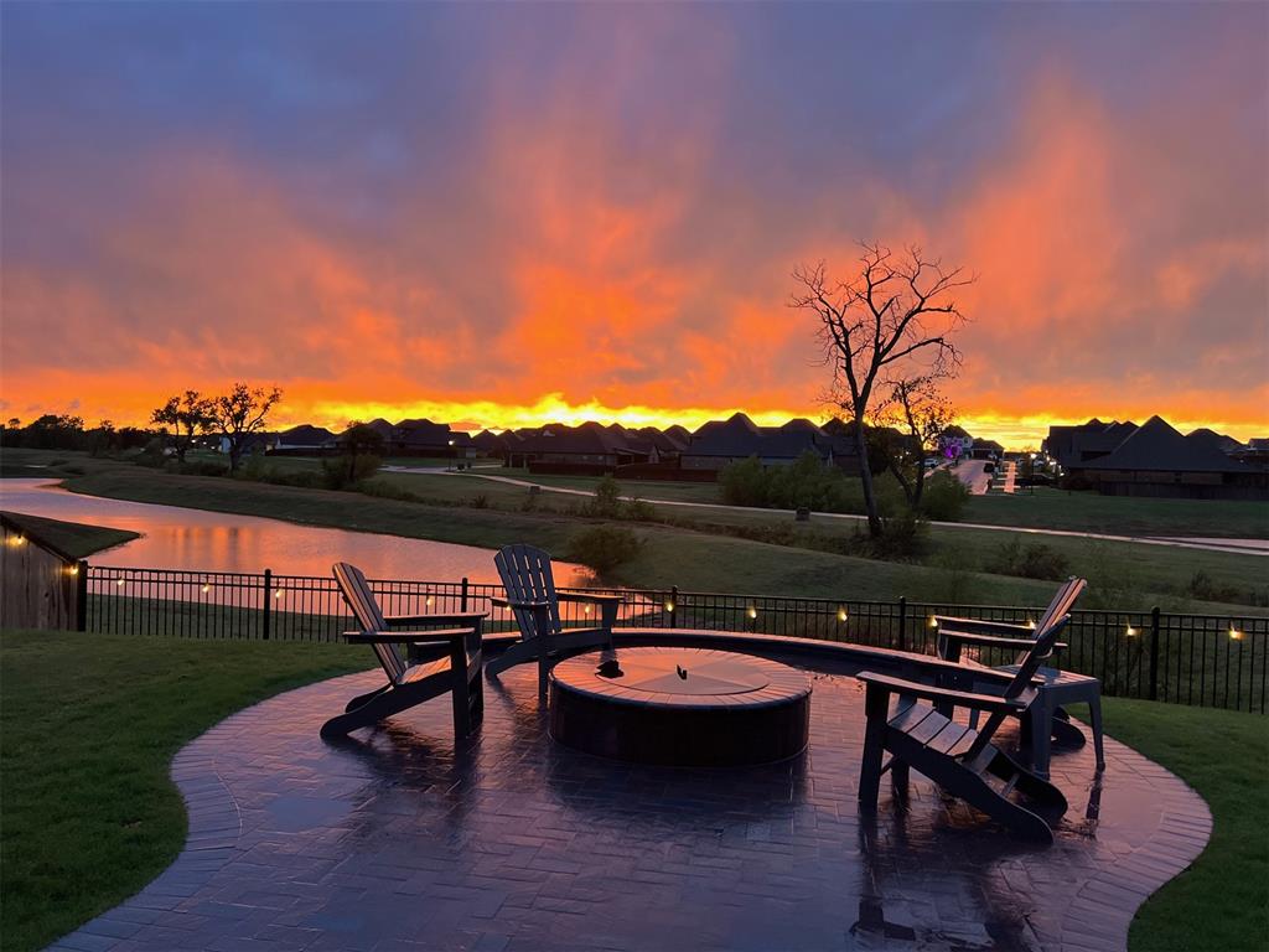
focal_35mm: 26
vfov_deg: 53.1
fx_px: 953
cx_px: 634
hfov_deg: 67.3
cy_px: 476
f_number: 1.5
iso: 125
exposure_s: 1/120
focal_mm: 5.7
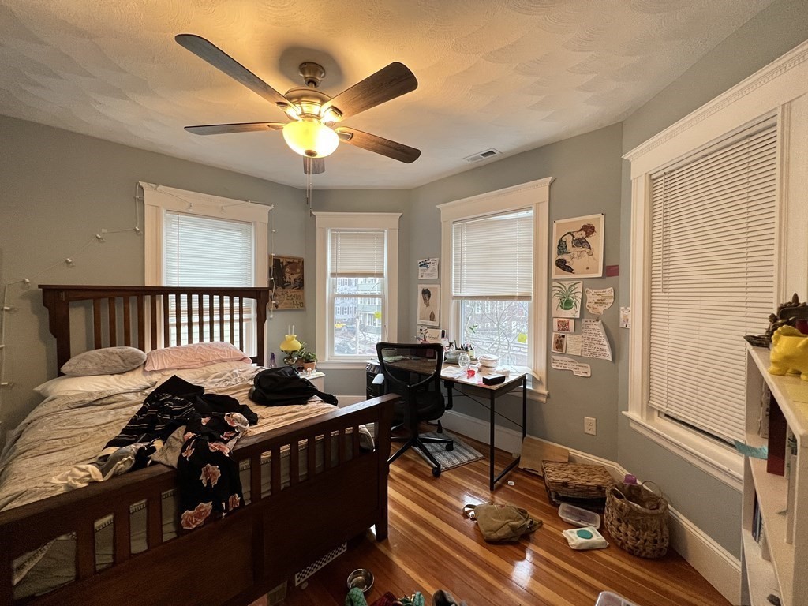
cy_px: 303
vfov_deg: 89.9
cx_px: 404
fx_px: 303
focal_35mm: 13
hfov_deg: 106.2
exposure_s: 1/60
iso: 250
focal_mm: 1.57
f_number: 1.8
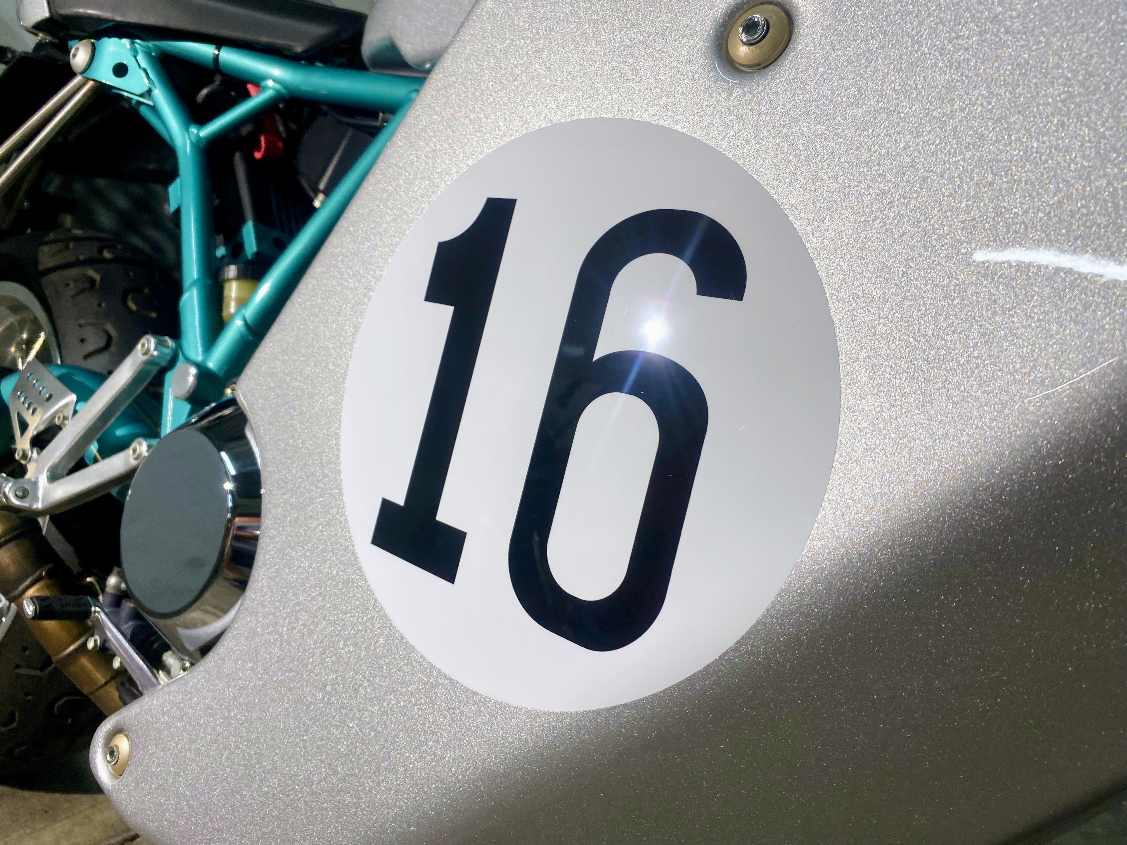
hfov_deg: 67.3
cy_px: 422
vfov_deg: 53.1
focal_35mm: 26
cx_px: 564
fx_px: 846
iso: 50
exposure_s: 1/120
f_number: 1.8
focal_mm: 4.25
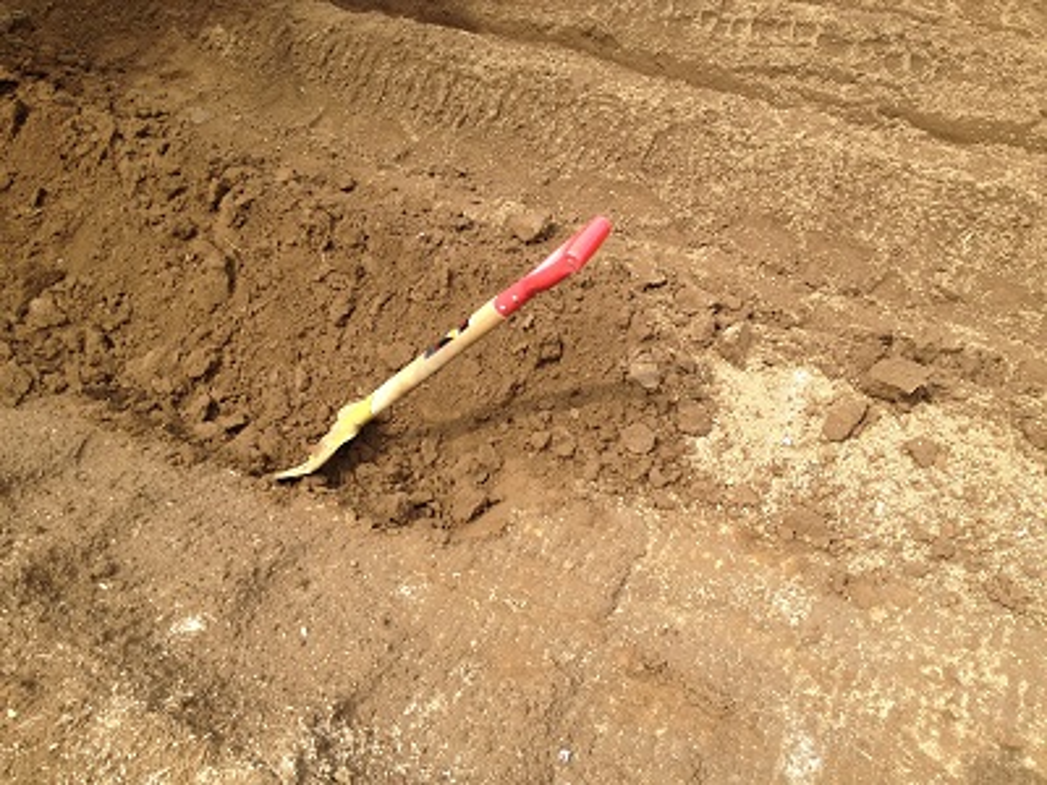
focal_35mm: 35
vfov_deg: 40.7
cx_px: 524
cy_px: 392
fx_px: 1059
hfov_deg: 52.6
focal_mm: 4.28
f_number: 2.4
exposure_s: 1/581
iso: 50
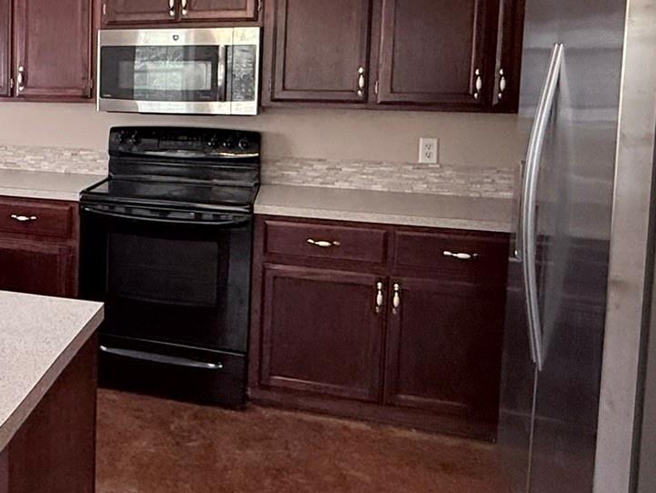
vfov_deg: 35.3
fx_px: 758
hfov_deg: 40.8
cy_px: 130
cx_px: -2
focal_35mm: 40
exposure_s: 1/120
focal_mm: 2.22
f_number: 2.2
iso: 250
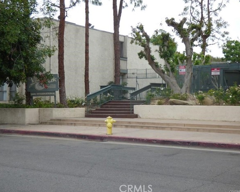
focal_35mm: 51
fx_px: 362
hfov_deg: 36.7
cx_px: 115
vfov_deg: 29.7
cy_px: 96
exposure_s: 1/200
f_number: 3.8
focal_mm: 8.68
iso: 100
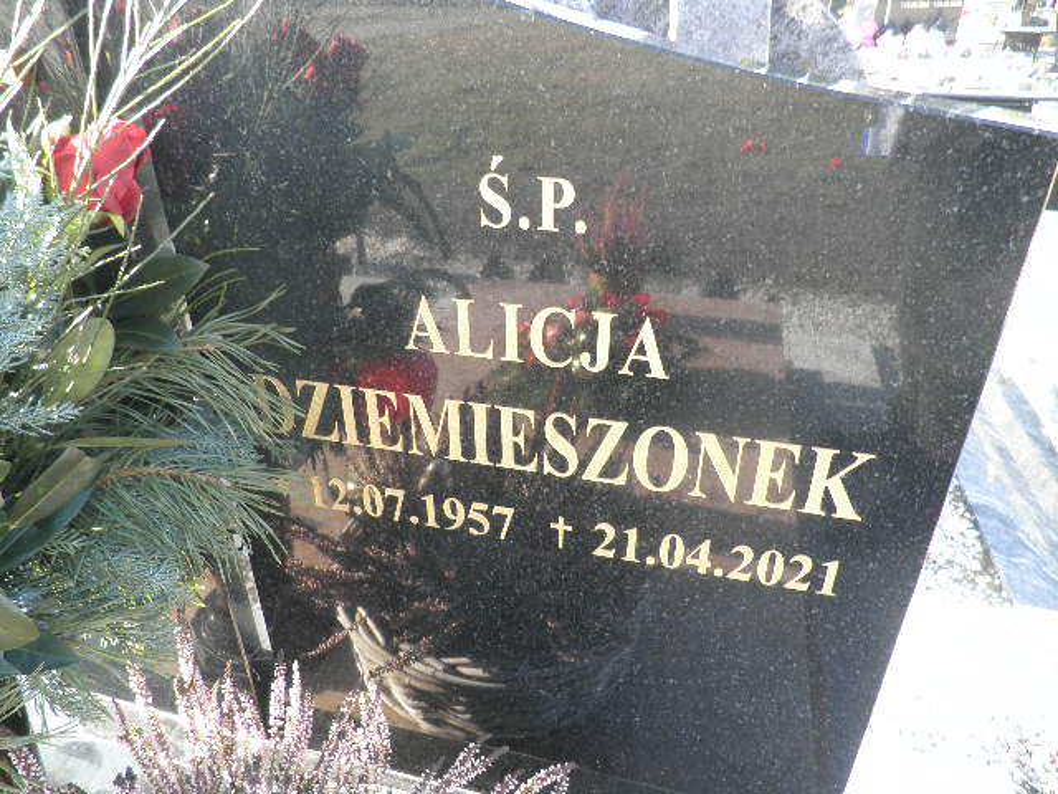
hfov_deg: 71.6
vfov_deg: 56.8
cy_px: 397
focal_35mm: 24
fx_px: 734
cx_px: 529
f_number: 3.3
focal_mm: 4.3
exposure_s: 1/40
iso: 64
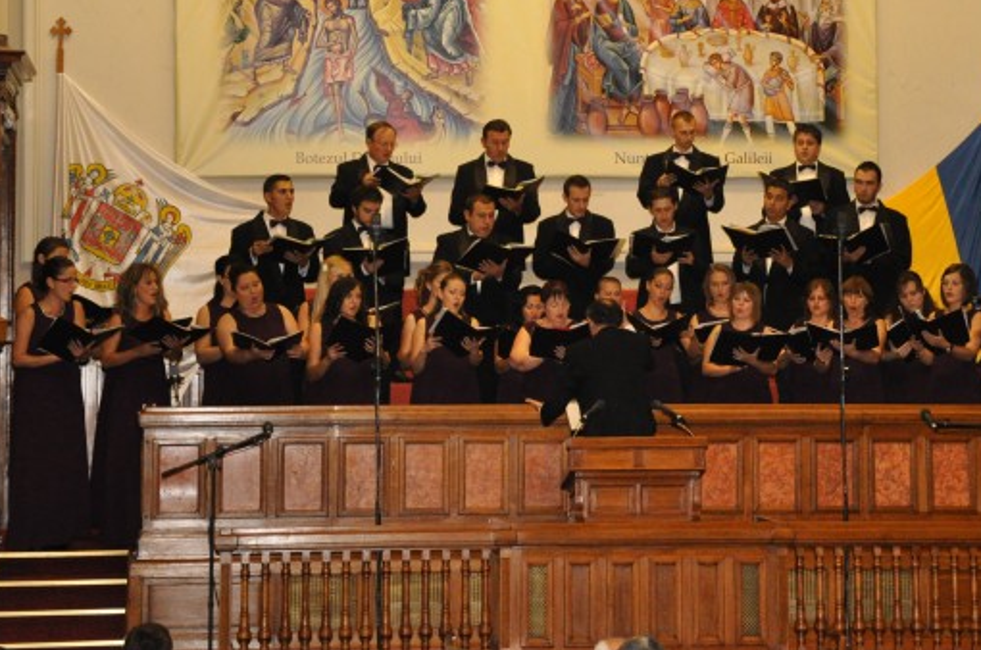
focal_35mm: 113
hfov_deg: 18.1
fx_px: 3073
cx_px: 602
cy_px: 153
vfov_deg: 12.0
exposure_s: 1/100
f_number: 4.8
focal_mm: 48
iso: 1600
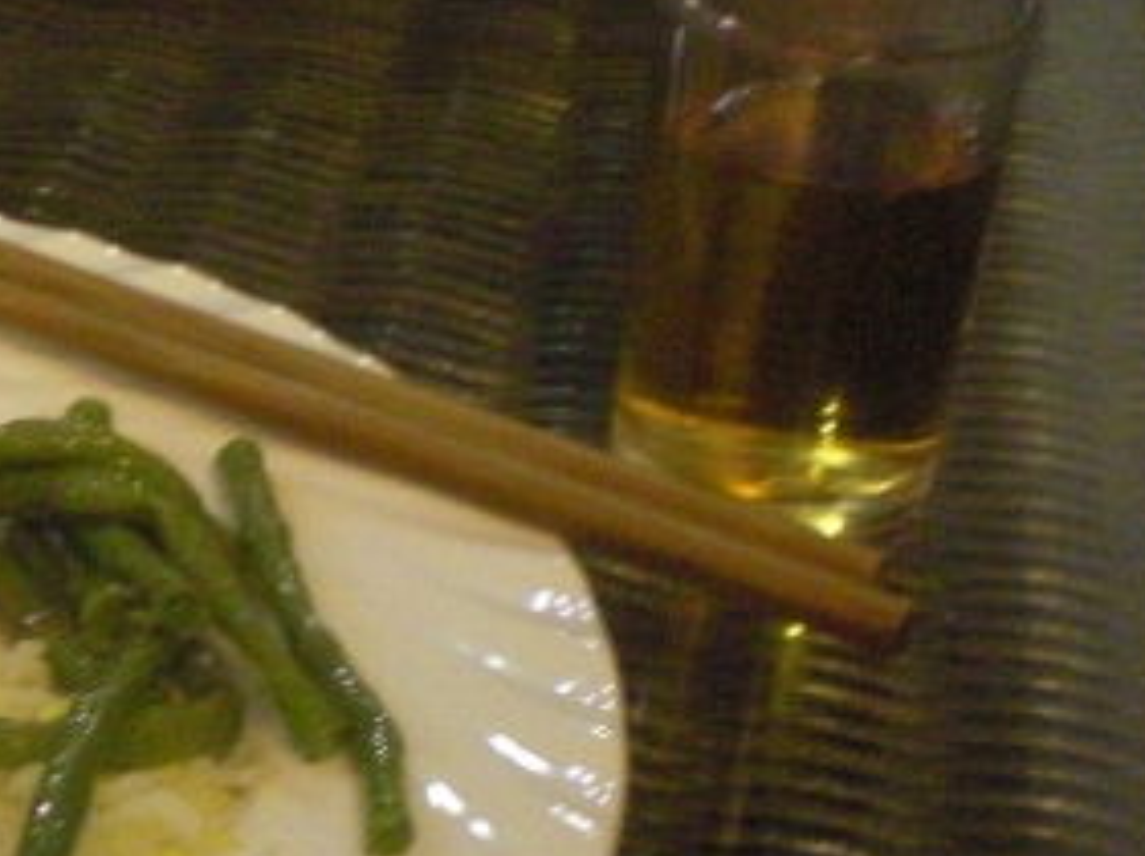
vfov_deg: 16.7
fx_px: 2907
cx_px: -143
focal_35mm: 88
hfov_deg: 21.1
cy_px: 560
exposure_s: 1/40
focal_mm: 6.3
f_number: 3.1
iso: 800
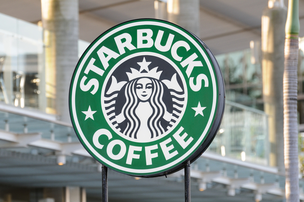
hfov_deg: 7.4
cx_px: 152
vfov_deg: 4.9
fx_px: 2340
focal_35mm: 278
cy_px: 101
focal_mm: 185
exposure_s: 1/100
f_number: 6.3
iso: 200
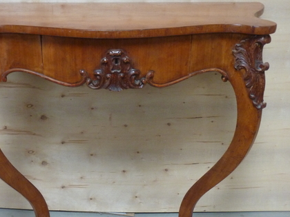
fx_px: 419
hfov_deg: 38.0
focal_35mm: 50
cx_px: 110
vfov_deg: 29.1
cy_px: 123
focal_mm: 5.7
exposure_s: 1/13
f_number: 3.5
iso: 400
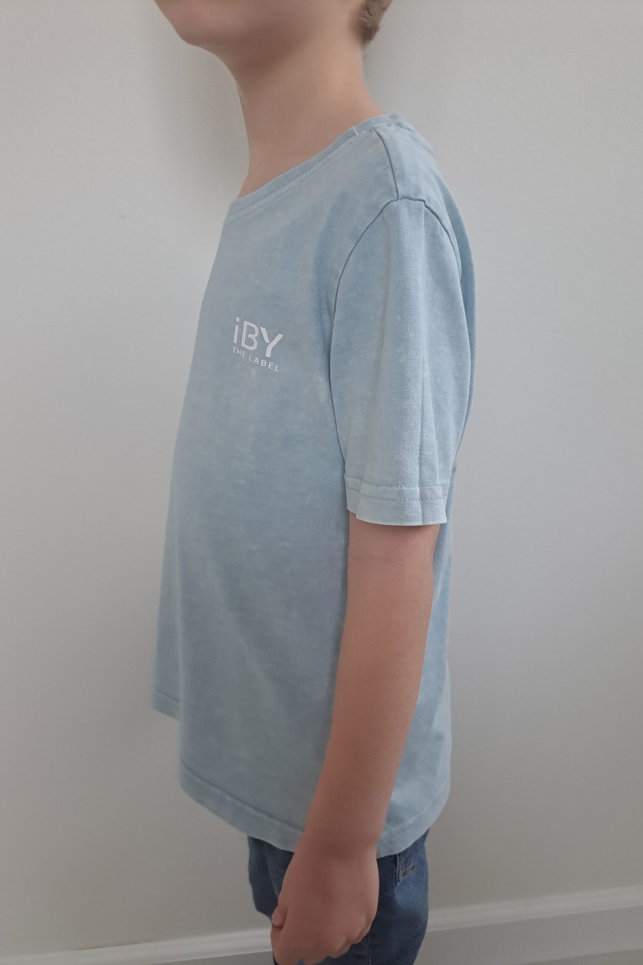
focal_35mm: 25
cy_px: 483
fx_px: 670
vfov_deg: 71.5
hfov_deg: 51.2
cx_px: 348
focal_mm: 5.23
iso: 64
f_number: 1.8
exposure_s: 1/50
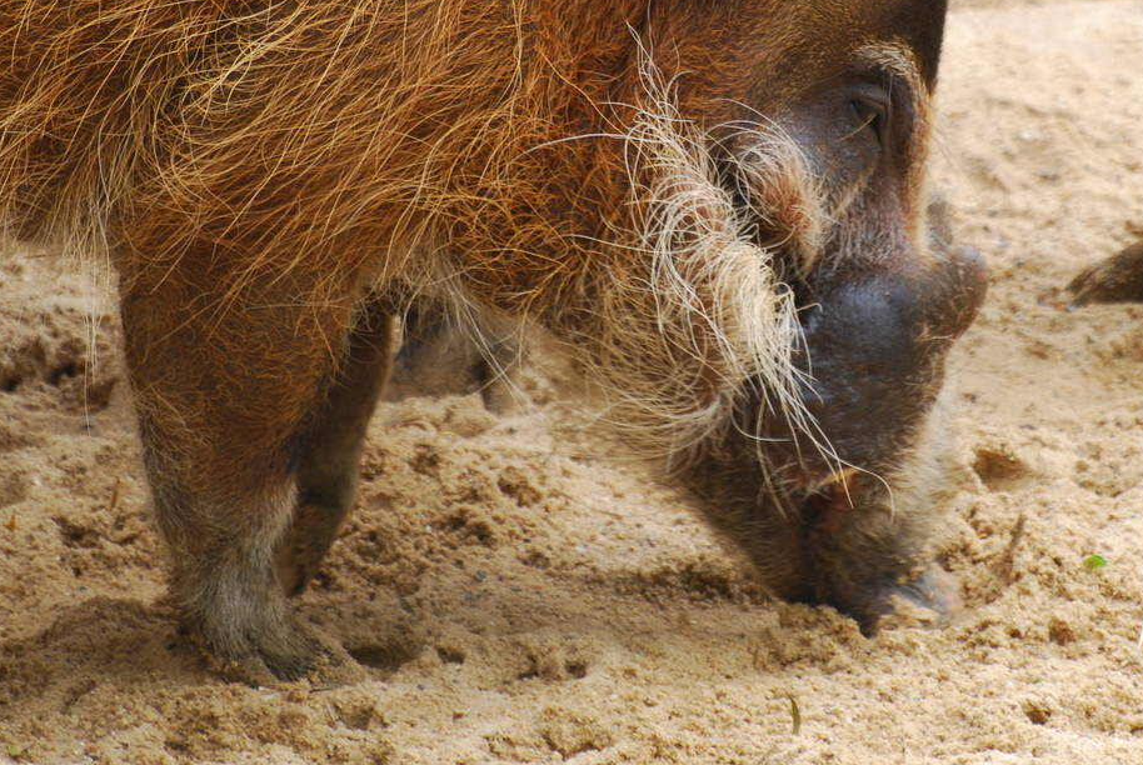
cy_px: 176
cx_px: 752
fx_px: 22539
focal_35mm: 709
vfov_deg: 1.9
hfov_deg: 2.9
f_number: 5.6
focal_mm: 270
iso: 200
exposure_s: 1/125
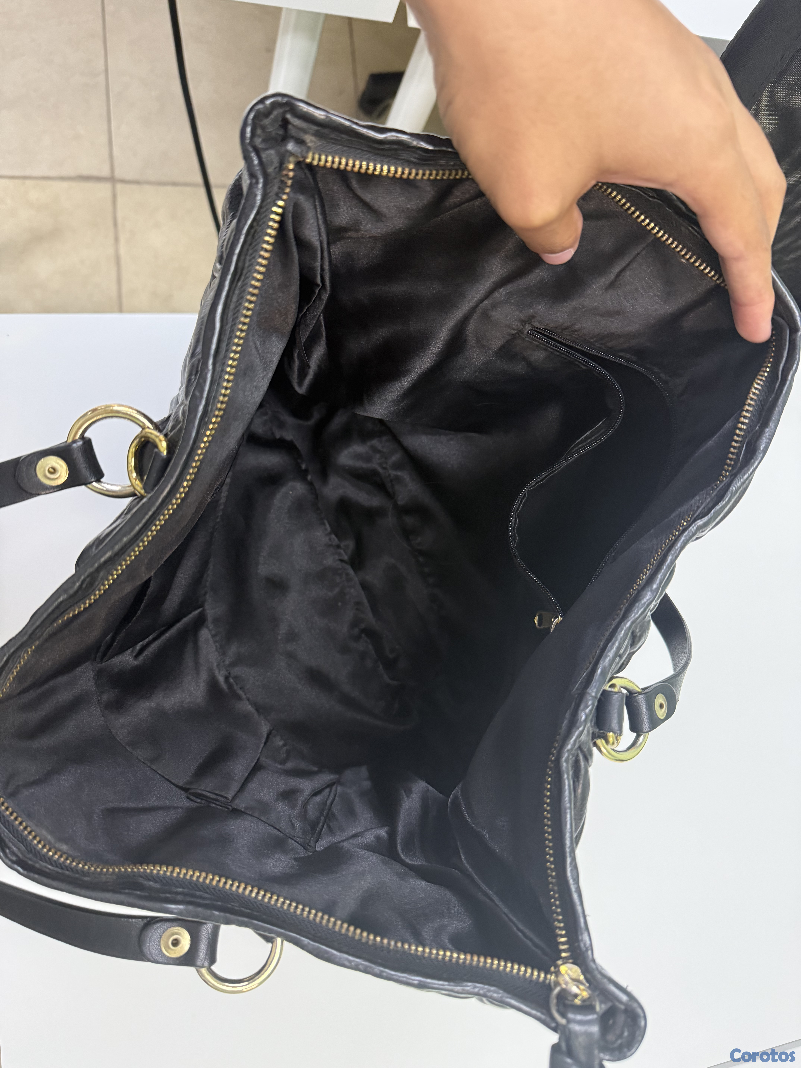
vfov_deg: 71.6
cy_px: 534
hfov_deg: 56.8
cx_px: 400
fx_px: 740
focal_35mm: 24
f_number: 1.78
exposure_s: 1/60
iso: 400
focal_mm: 6.76
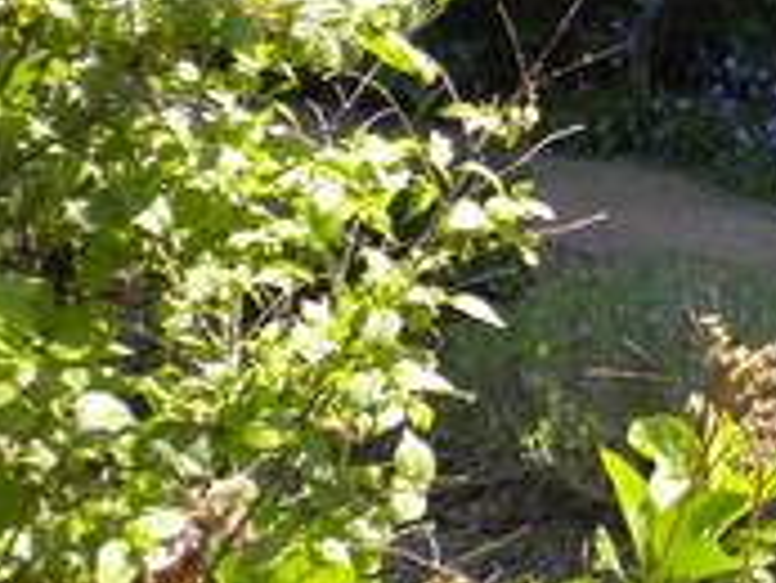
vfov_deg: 14.5
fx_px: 2266
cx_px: 1068
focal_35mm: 101
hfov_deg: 17.9
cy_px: 70
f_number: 4.6
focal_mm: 6.3
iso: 80
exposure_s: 1/130
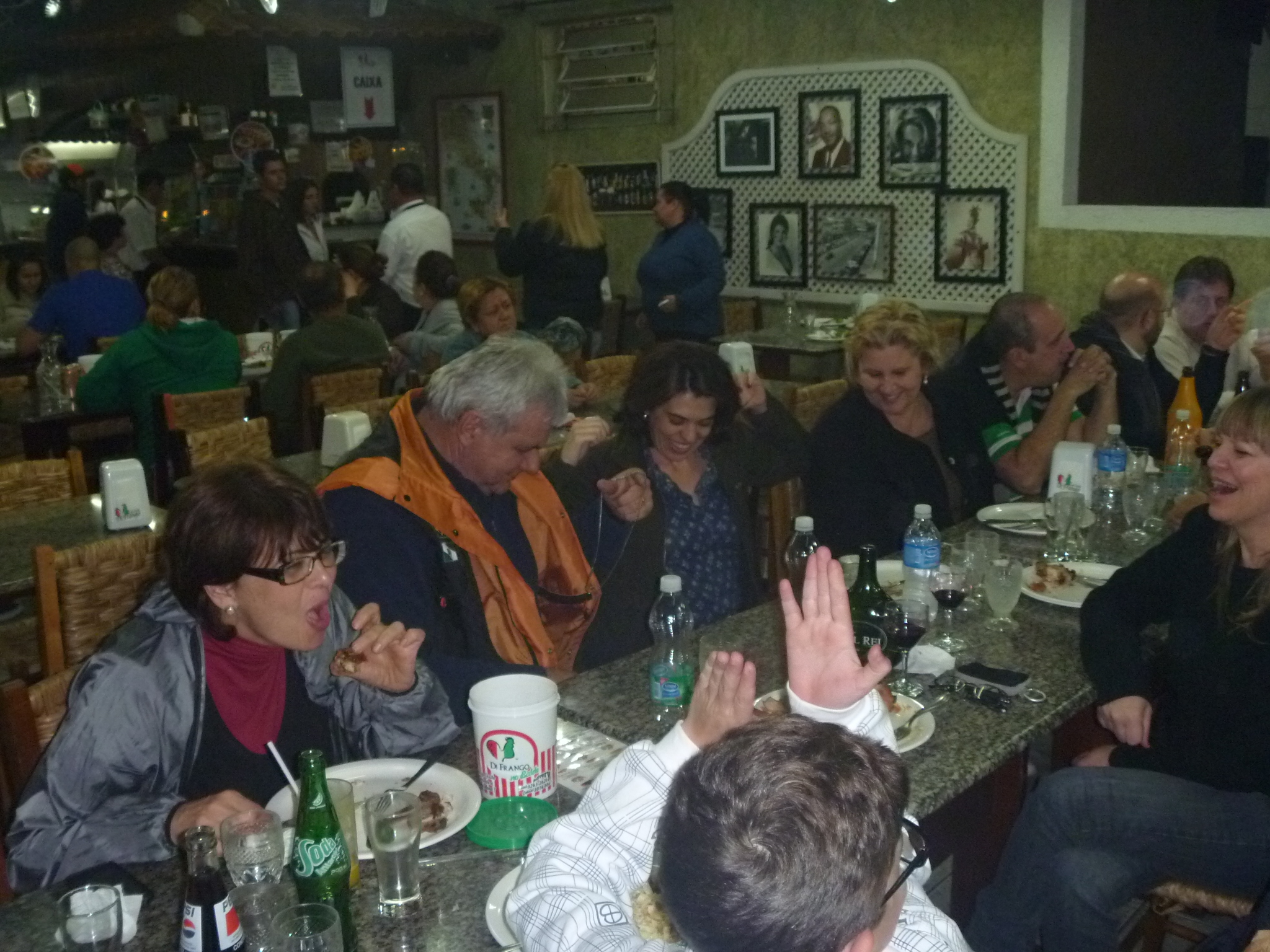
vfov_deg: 40.7
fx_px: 1284
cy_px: 476
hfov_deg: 52.6
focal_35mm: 35
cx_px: 635
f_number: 3.5
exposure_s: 1/60
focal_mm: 6.3
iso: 400
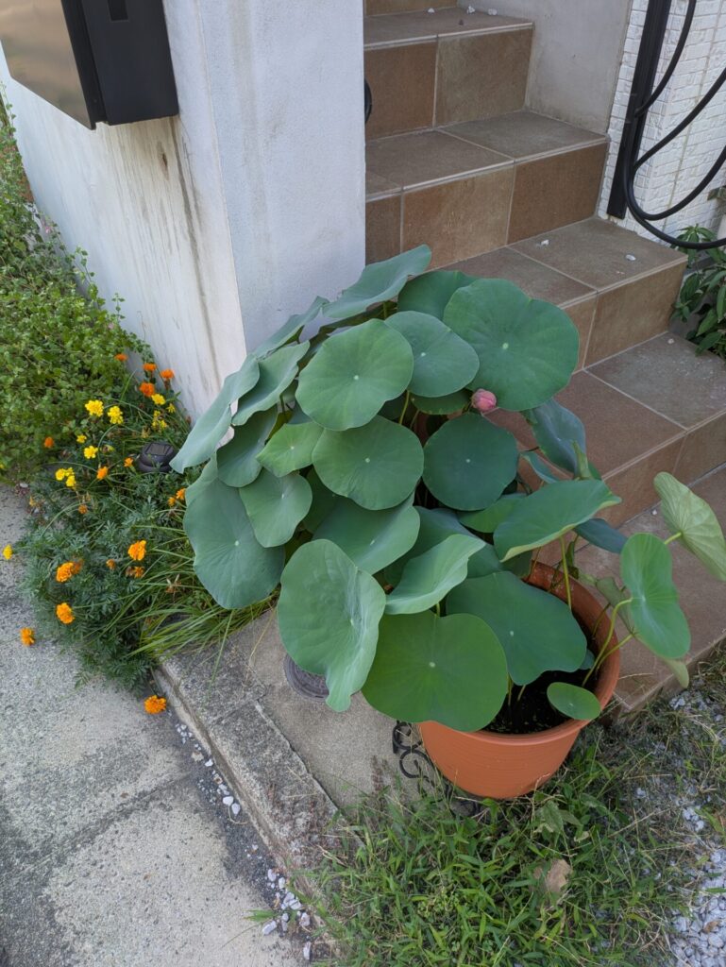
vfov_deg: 69.4
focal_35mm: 25
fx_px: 699
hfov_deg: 54.9
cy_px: 484
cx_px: 363
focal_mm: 5.43
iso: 49
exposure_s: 1/50
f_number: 1.89
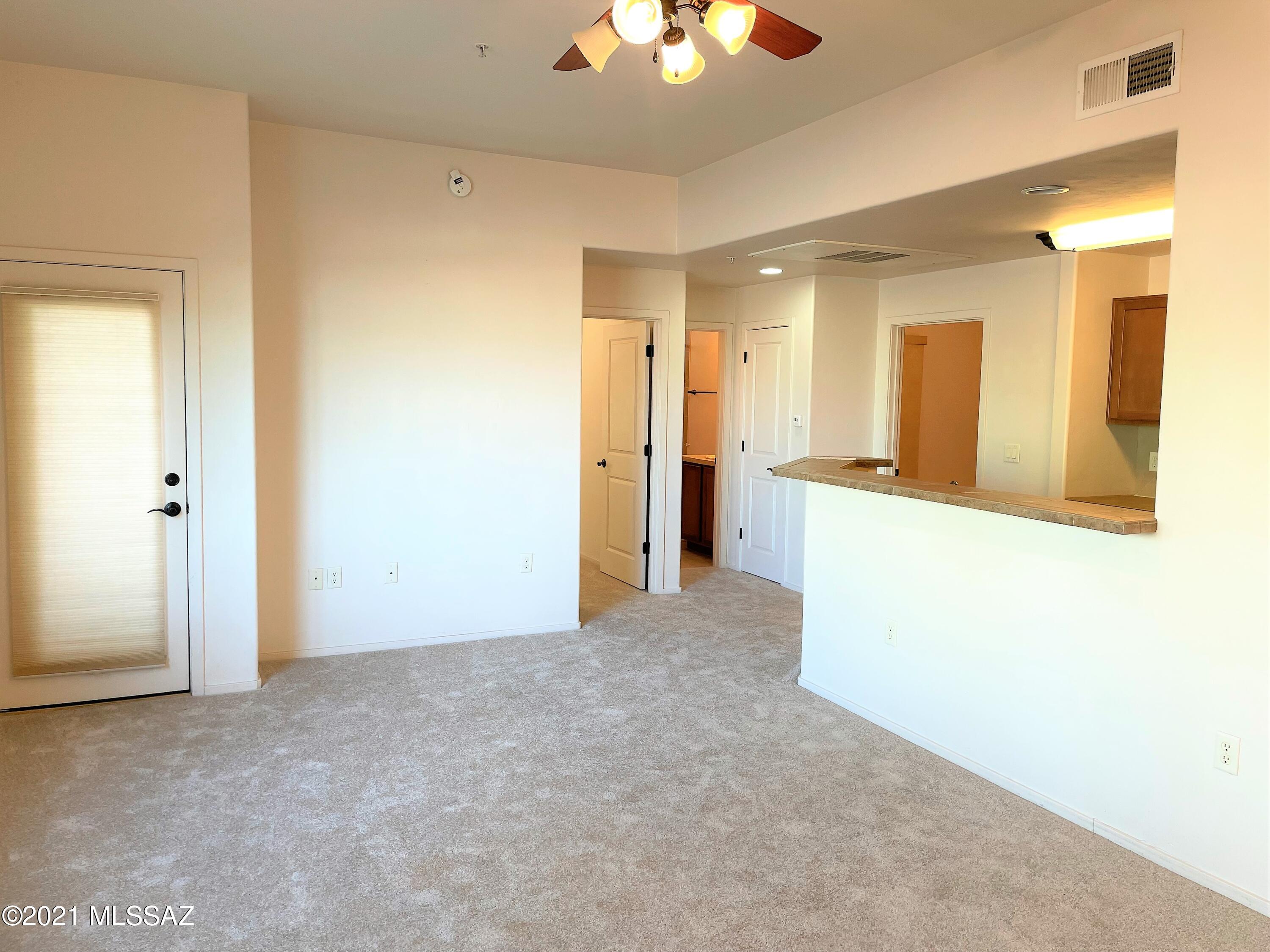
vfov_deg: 53.1
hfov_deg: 67.3
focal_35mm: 26
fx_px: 954
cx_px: 635
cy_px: 476
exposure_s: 1/60
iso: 64
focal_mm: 4.2
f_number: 1.6
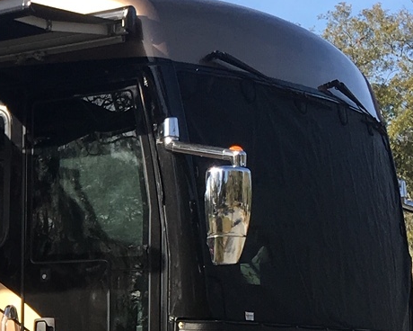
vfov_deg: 12.3
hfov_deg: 14.3
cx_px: -240
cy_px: 318
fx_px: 1516
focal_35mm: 124
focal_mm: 4.15
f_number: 2.2
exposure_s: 1/836
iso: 25
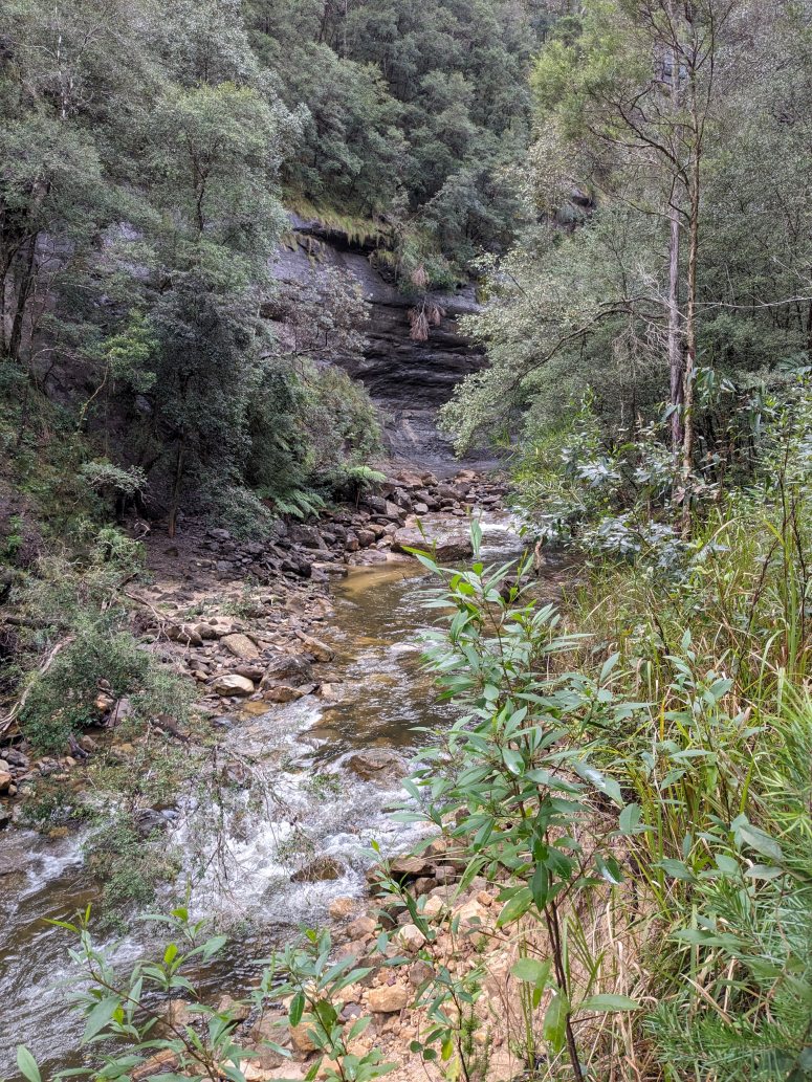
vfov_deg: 65.3
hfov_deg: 51.4
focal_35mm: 27
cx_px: 406
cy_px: 541
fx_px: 844
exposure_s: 1/152
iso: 55
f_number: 1.73
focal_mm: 4.38
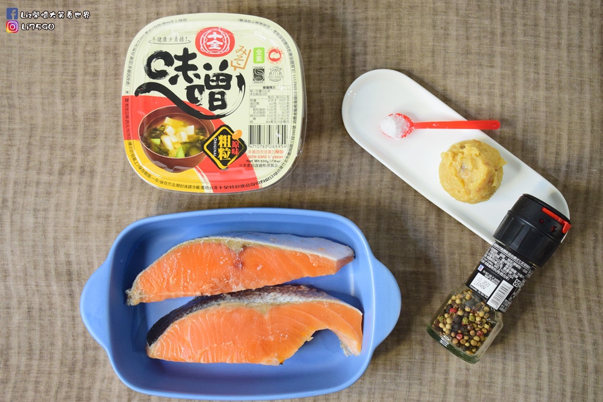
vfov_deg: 28.1
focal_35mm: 48
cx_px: 302
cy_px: 201
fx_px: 804
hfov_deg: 41.1
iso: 1600
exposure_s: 1/160
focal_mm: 32
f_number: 6.3
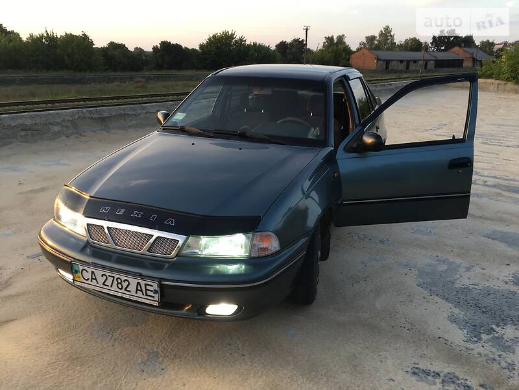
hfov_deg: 61.7
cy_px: 195
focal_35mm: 29
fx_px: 435
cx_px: 260
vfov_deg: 48.2
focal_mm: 4.2
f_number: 2.2
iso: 32
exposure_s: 1/100
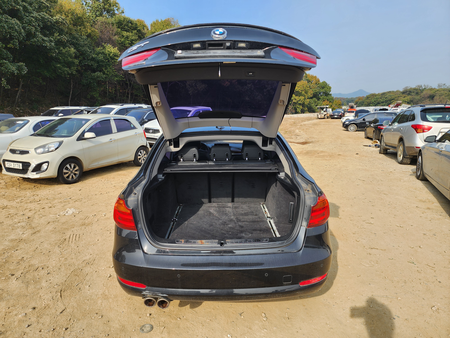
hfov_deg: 73.9
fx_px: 299
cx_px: 225
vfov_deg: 58.9
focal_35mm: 23
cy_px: 169
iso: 12
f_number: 1.8
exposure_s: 1/503
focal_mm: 6.4
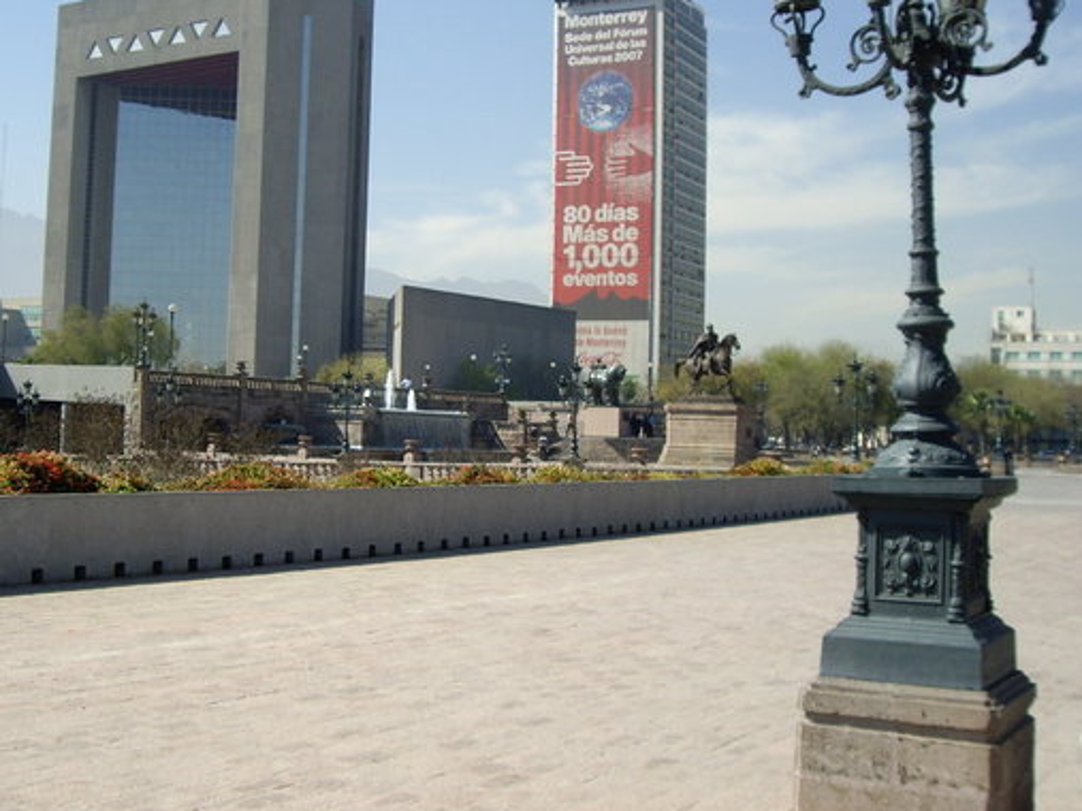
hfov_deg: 39.4
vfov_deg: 30.2
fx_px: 1500
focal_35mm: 48
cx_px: 410
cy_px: 322
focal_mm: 6.2
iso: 50
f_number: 4.3
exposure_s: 1/320
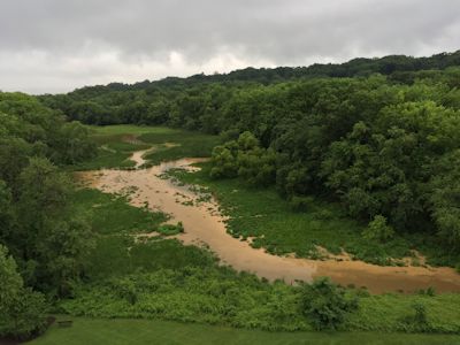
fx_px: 385
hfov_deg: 61.7
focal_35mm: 29
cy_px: 172
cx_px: 230
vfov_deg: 48.2
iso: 32
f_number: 2.2
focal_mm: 4.15
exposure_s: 1/120
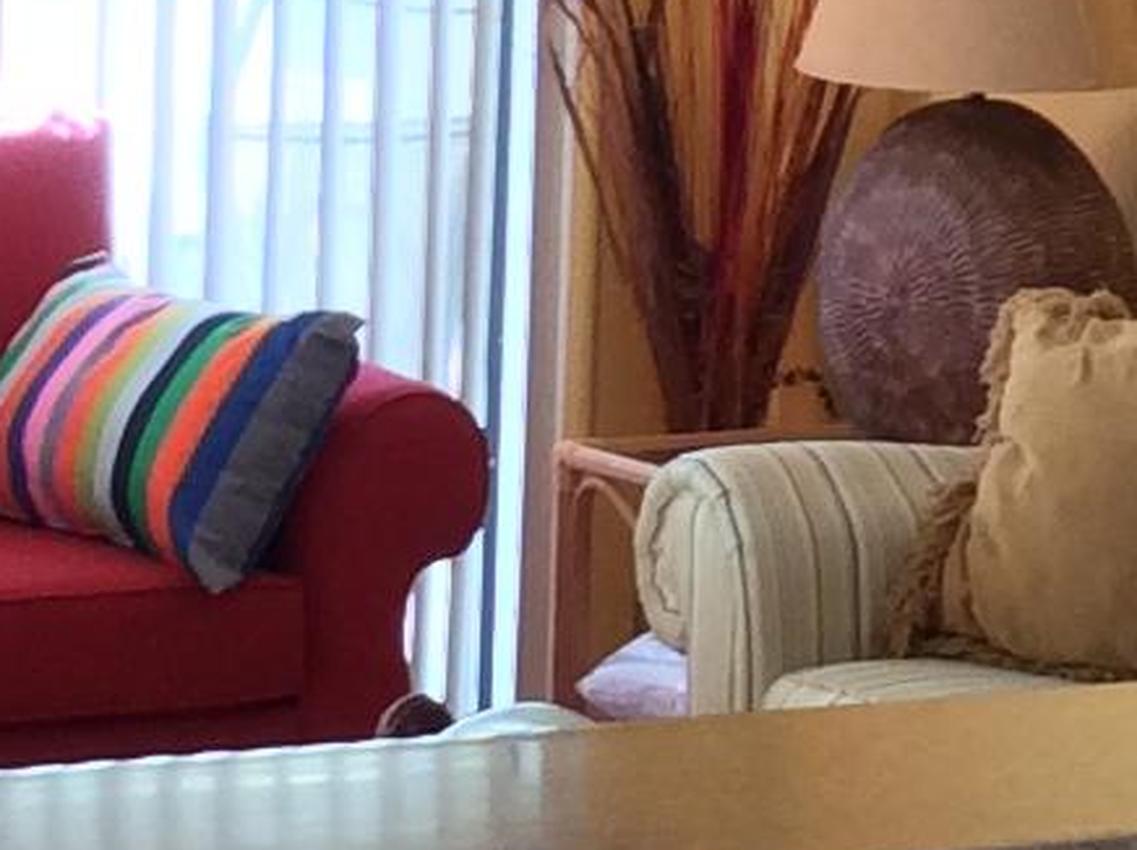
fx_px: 6431
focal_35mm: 196
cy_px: -16
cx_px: 1074
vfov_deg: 7.5
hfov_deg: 10.0
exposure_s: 1/40
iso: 40
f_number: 2.4
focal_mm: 3.3
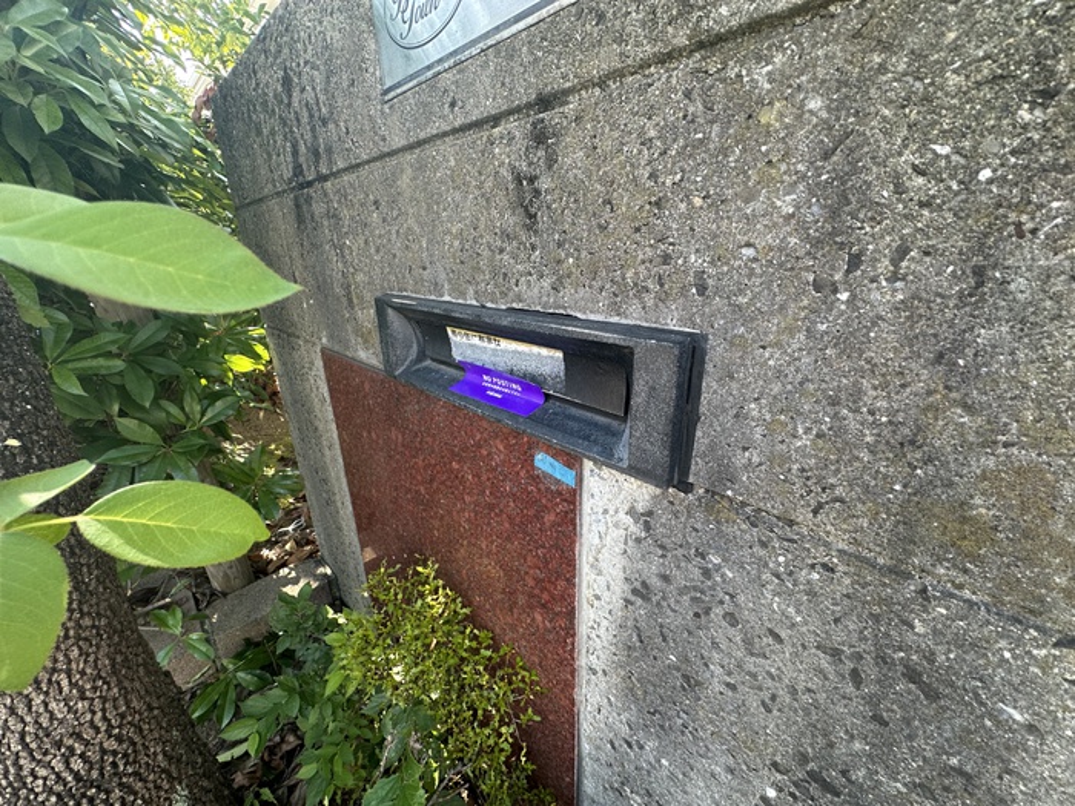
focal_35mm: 14
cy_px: 403
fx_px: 435
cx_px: 538
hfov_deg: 102.1
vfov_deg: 85.7
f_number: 2.2
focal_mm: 2.22
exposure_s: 1/99
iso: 80
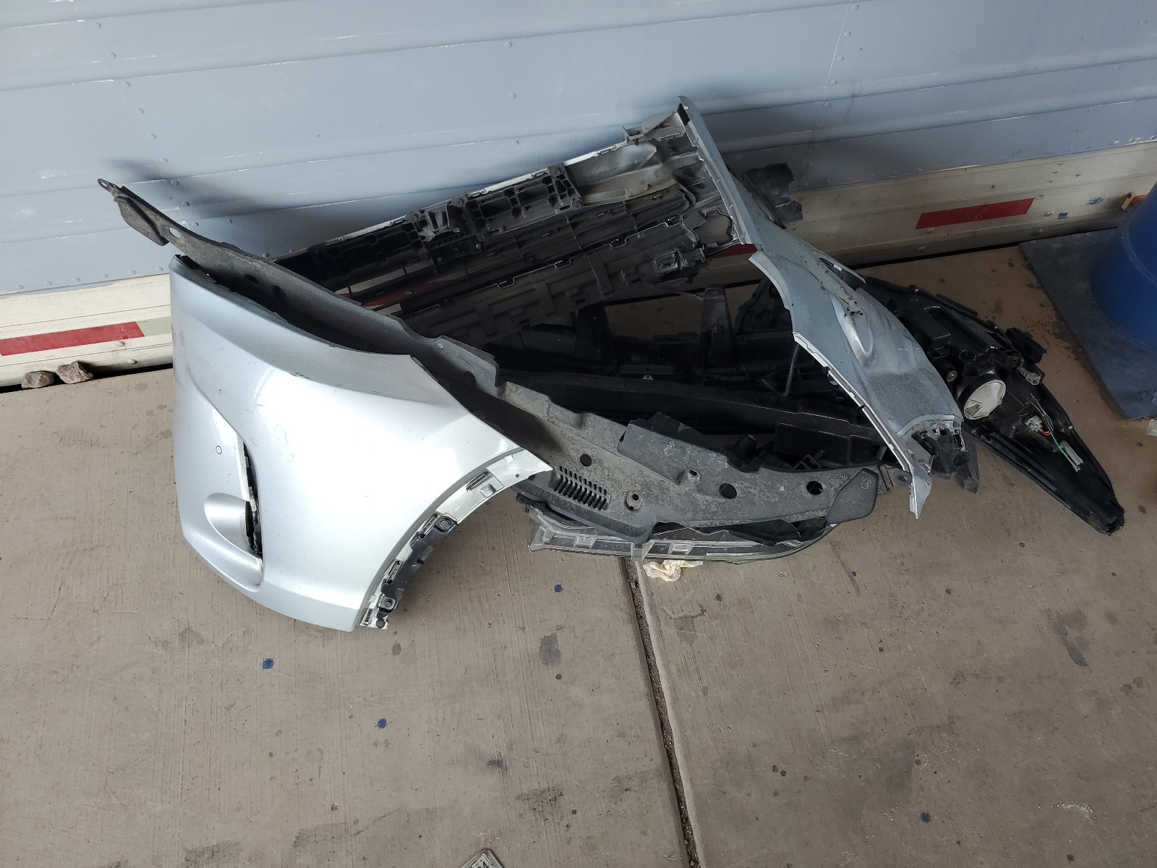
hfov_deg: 67.3
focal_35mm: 26
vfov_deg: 53.1
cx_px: 578
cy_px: 434
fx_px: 869
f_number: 1.5
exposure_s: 1/185
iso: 50
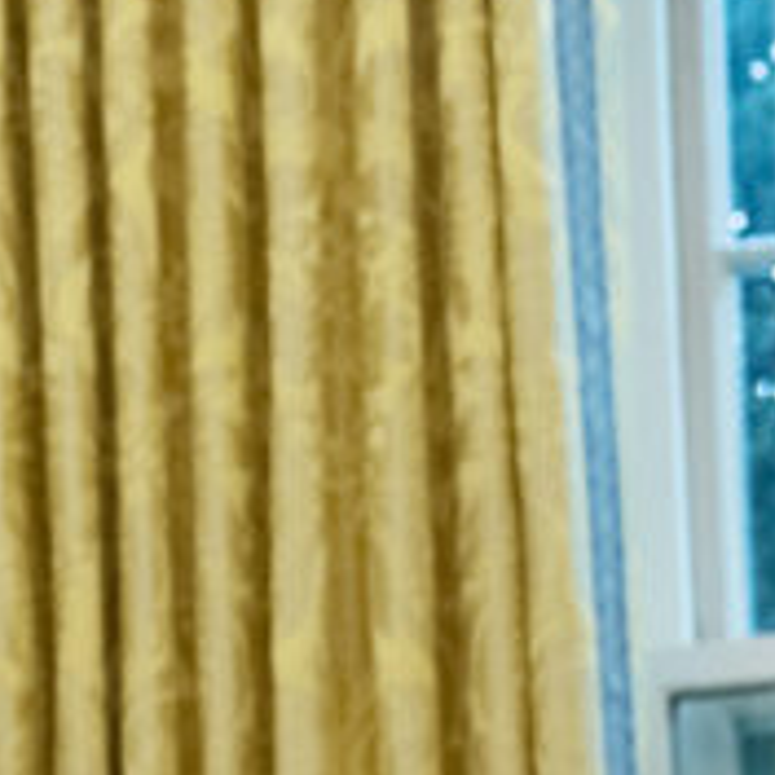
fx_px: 4813
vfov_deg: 9.2
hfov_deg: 8.6
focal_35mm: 190
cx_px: -850
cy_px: 656
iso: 2500
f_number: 2.8
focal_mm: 49
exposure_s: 1/320
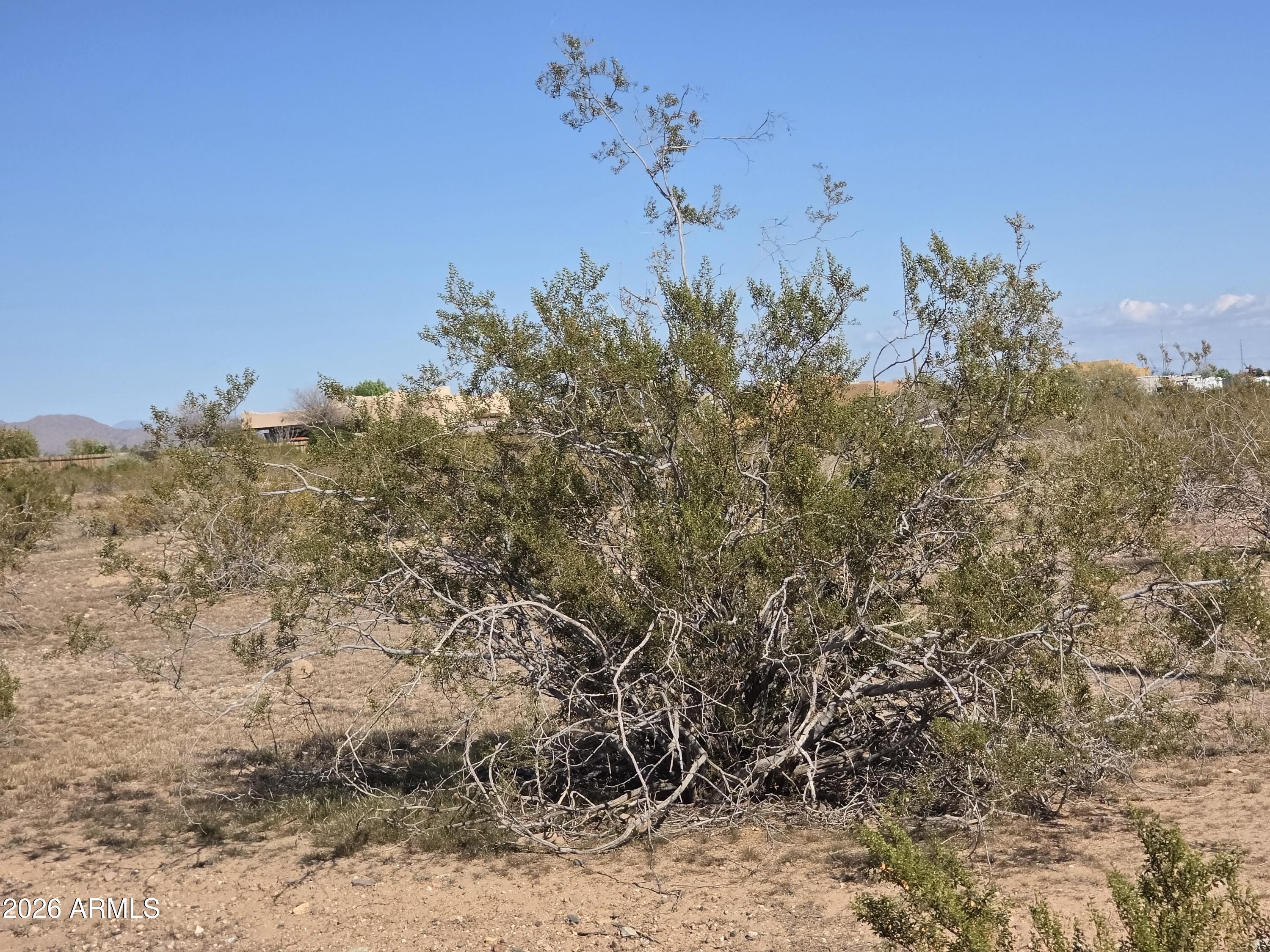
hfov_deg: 28.2
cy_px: 476
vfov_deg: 21.3
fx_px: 2531
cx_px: 635
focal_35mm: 69
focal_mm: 7.9
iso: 50
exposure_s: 1/2835
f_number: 2.4
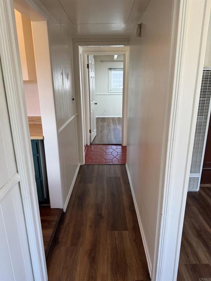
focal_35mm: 24
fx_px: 195
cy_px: 140
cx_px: 106
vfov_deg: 71.6
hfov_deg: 56.8
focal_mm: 6.76
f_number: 1.78
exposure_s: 1/120
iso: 100
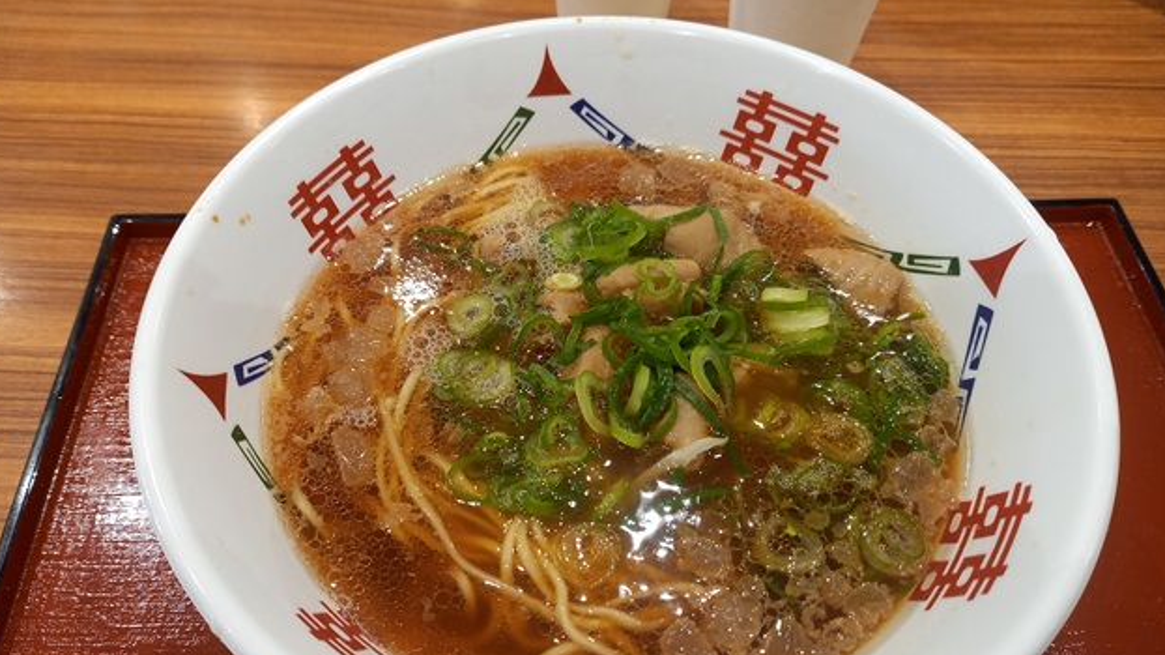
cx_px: 572
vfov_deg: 41.2
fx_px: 865
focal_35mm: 28
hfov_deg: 67.9
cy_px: 402
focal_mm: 4.65
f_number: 1.8
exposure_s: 1/60
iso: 125
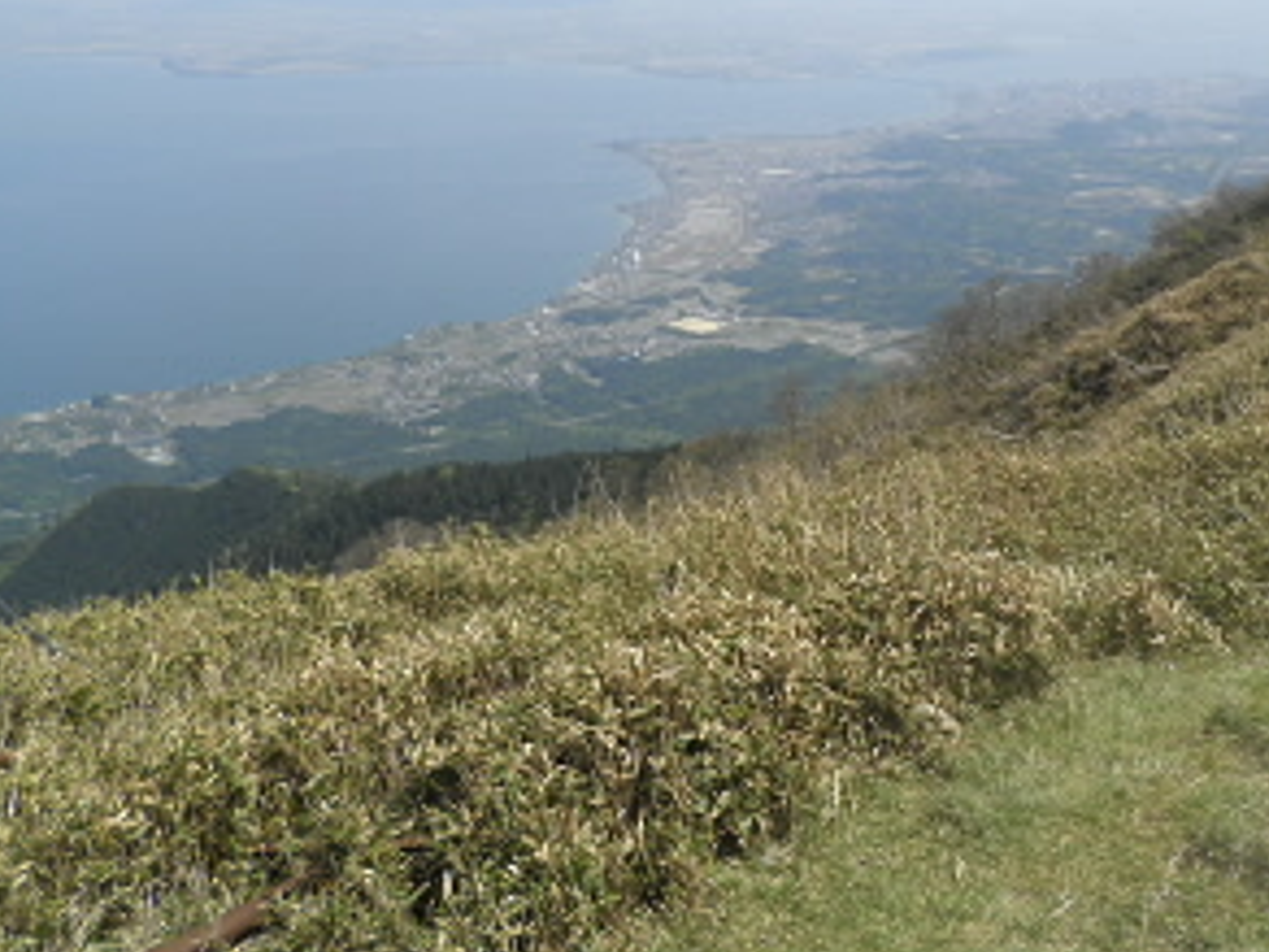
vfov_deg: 38.4
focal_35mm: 37
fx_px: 1356
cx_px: 821
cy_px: 348
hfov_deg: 49.5
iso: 64
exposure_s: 1/125
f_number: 8
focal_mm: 4.9
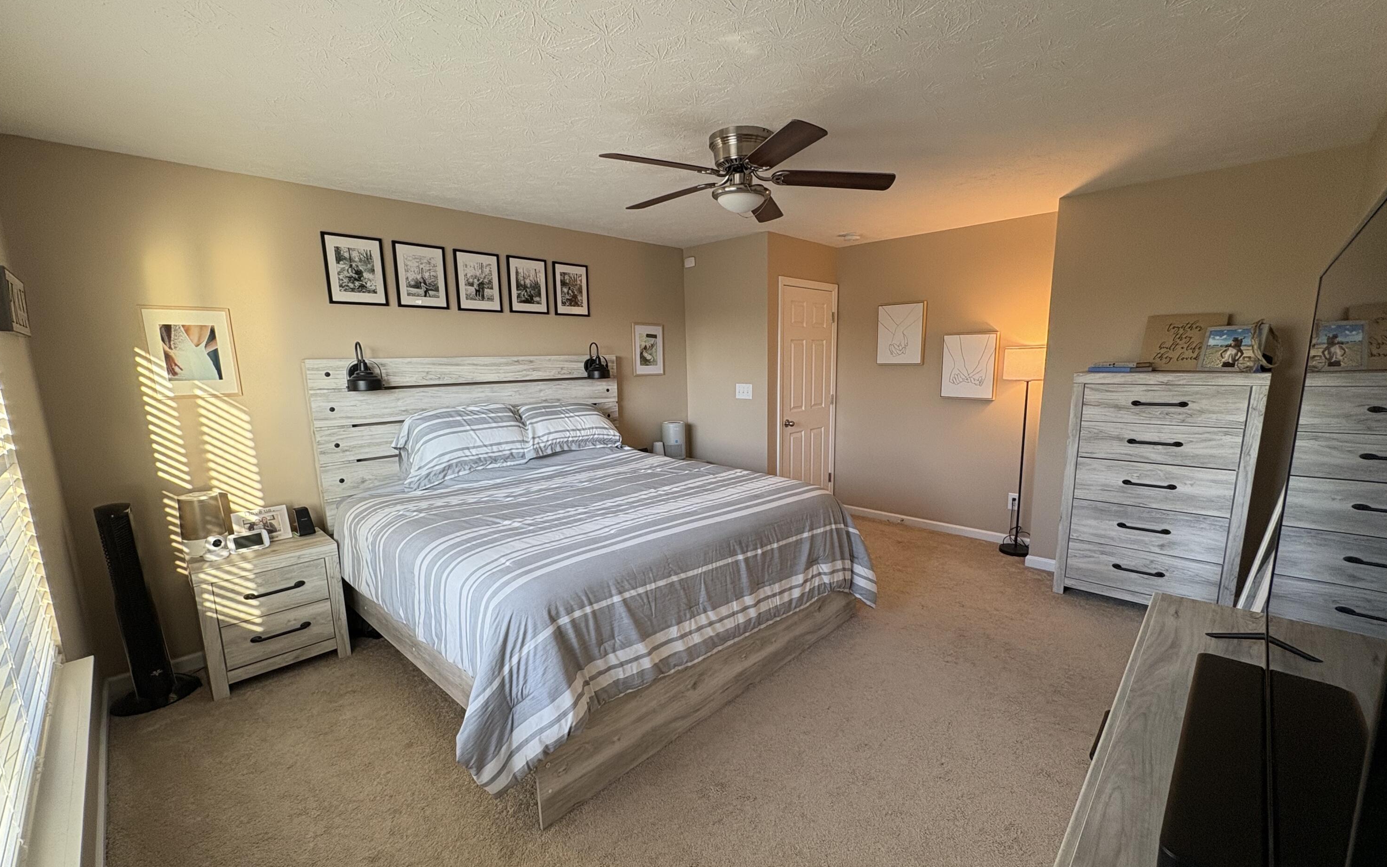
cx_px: 695
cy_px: 454
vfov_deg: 74.7
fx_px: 567
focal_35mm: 15
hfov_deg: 101.5
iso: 125
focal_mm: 2.22
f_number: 2.2
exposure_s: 1/99
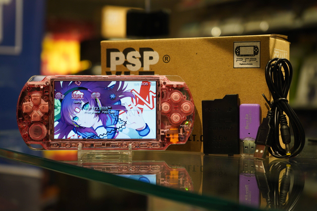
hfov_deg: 33.9
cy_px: 106
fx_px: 520
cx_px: 158
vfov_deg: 23.0
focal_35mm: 59
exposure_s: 1/40
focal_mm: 59
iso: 640
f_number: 5
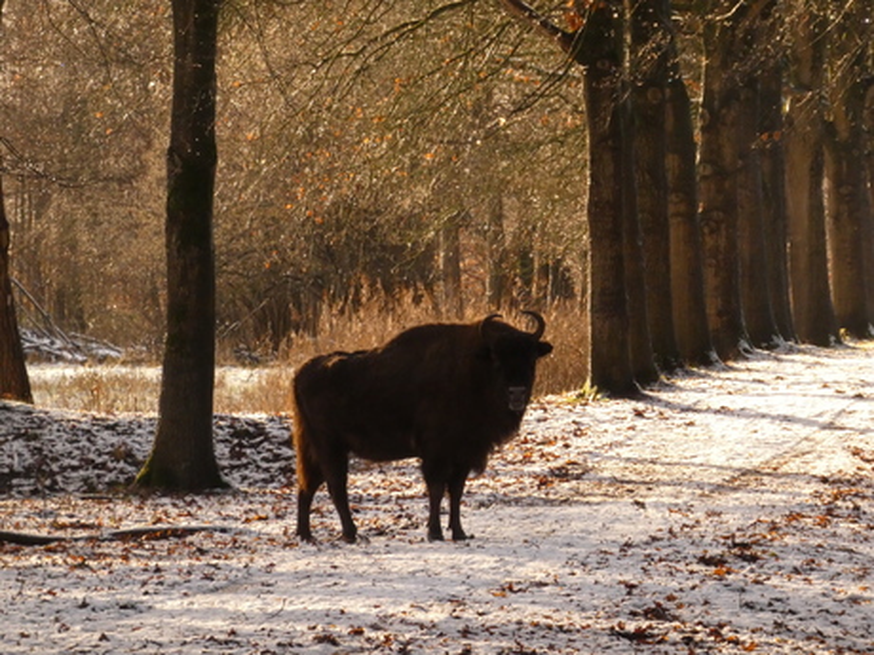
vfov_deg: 4.2
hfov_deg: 5.7
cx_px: 437
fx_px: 8837
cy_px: 328
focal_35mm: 350
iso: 800
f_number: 8
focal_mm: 62.7
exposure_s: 1/320
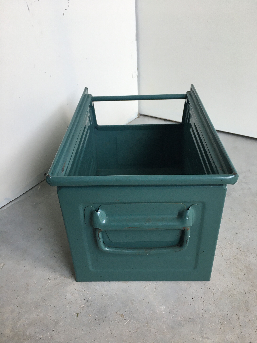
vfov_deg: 61.7
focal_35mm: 29
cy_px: 172
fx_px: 287
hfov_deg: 48.2
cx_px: 128
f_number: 2.2
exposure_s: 1/33
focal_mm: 4.15
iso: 64
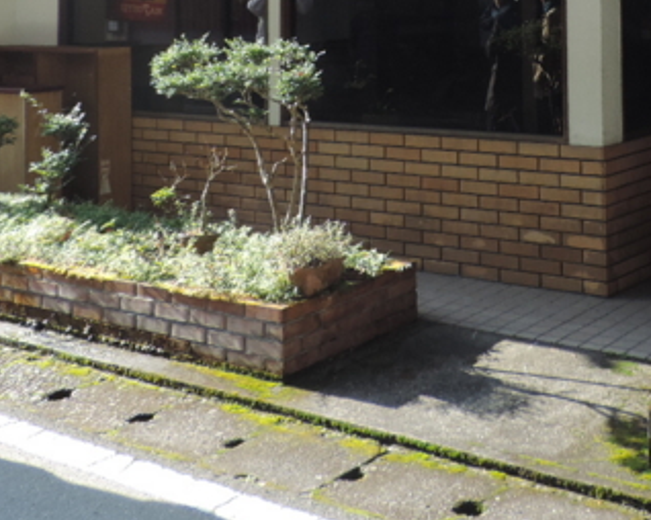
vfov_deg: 23.7
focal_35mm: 59
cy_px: -88
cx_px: 545
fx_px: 1136
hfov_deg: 31.0
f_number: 3
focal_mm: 4.3
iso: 80
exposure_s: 1/160
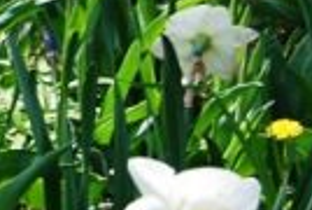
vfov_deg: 4.5
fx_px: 2588
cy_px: -351
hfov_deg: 6.5
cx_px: -524
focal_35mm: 298
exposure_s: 1/160
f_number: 6.3
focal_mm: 26
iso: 100
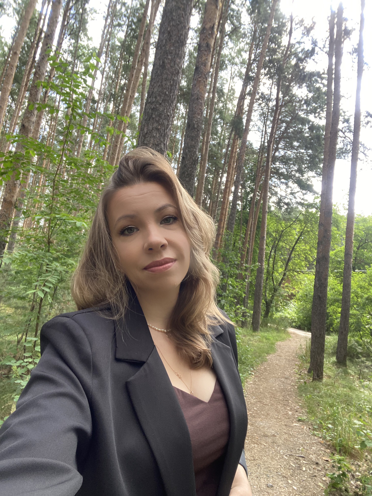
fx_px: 330
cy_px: 248
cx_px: 186
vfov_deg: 73.9
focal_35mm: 23
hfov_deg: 58.9
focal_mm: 2.71
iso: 100
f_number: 2.2
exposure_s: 1/118
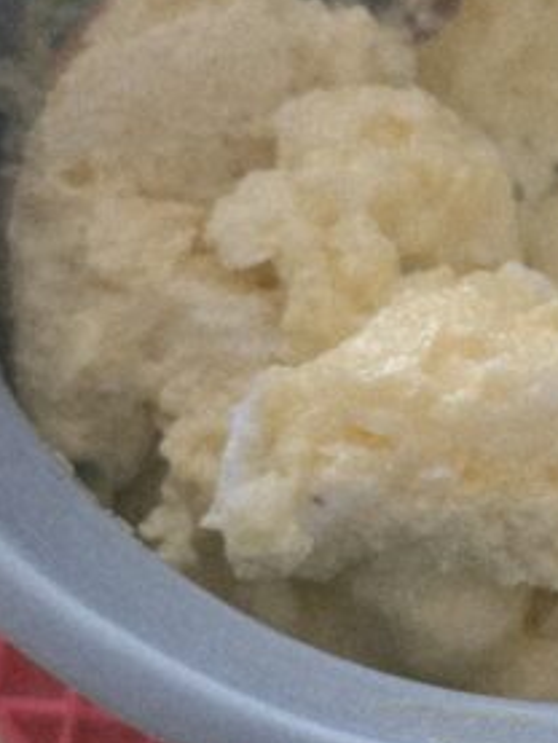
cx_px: 593
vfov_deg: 23.0
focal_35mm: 85
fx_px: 1825
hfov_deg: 16.9
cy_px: 306
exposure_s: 1/120
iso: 1600
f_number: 1.7
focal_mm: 6.3
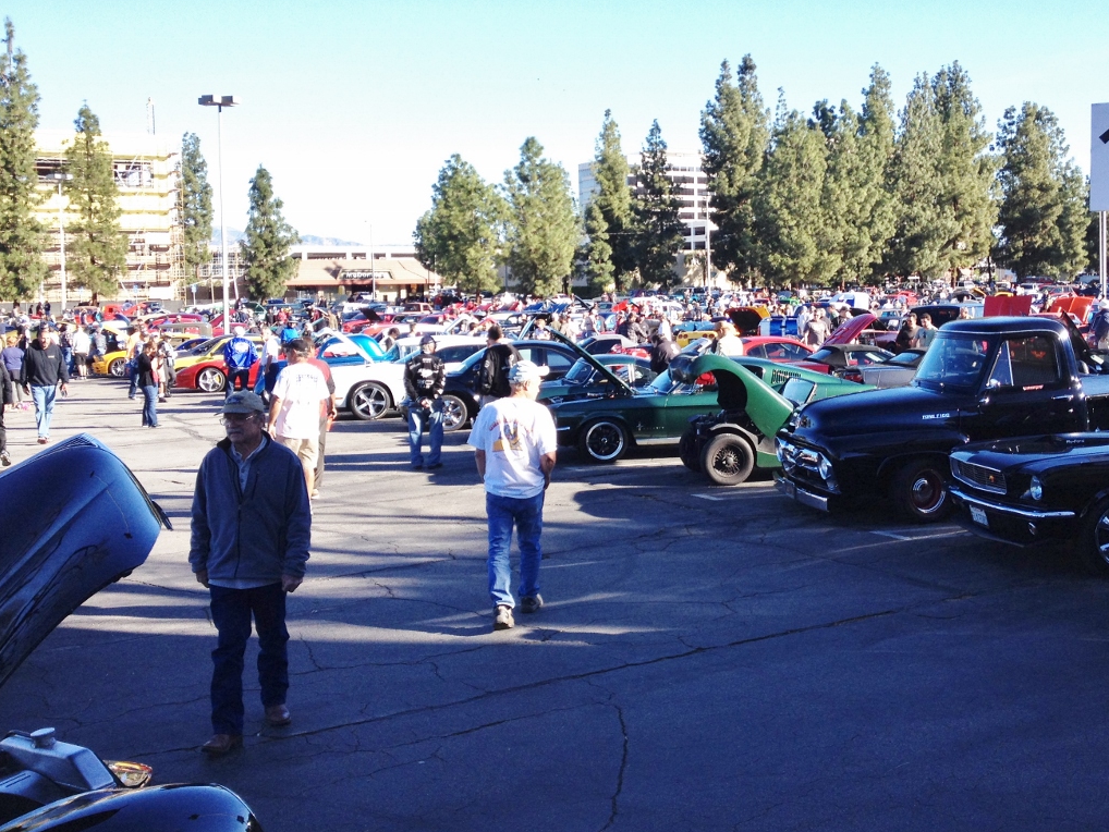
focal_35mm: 44
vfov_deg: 32.8
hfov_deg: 42.6
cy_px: 358
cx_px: 693
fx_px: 1410
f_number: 2.4
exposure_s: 1/681
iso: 50
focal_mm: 4.28
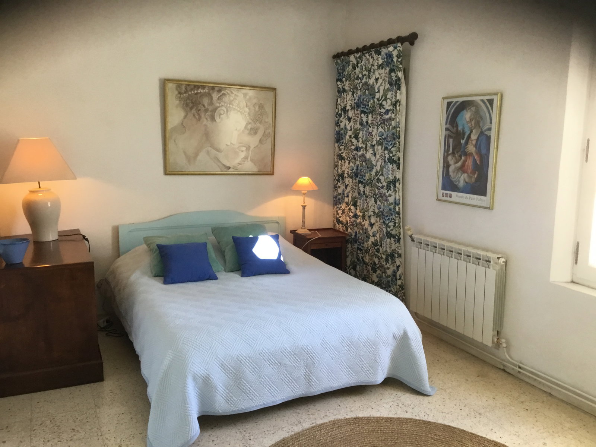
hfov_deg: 58.4
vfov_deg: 45.4
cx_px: 298
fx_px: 534
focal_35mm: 31
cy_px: 224
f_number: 2.4
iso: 64
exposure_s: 1/33
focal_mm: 3.3
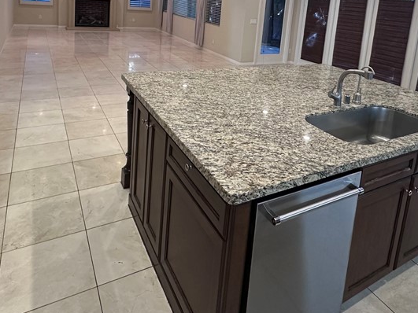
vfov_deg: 47.4
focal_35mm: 27
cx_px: 226
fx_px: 326
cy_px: 46
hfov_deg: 65.2
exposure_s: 1/120
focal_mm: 2.22
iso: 320
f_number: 2.2
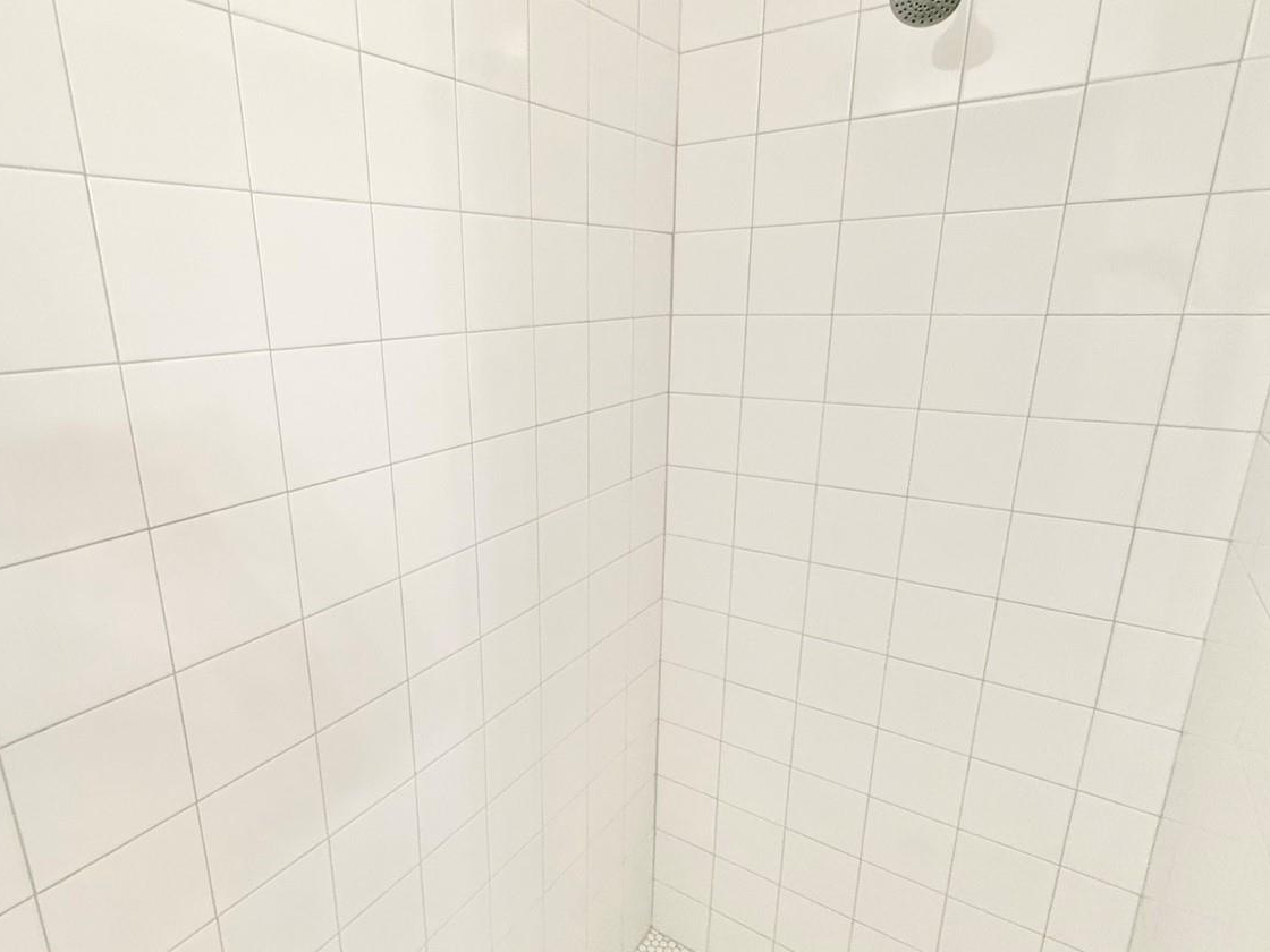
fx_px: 734
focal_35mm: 20
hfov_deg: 81.1
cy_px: 499
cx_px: 530
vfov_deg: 65.9
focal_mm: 2.22
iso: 320
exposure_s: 1/120
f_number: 2.2
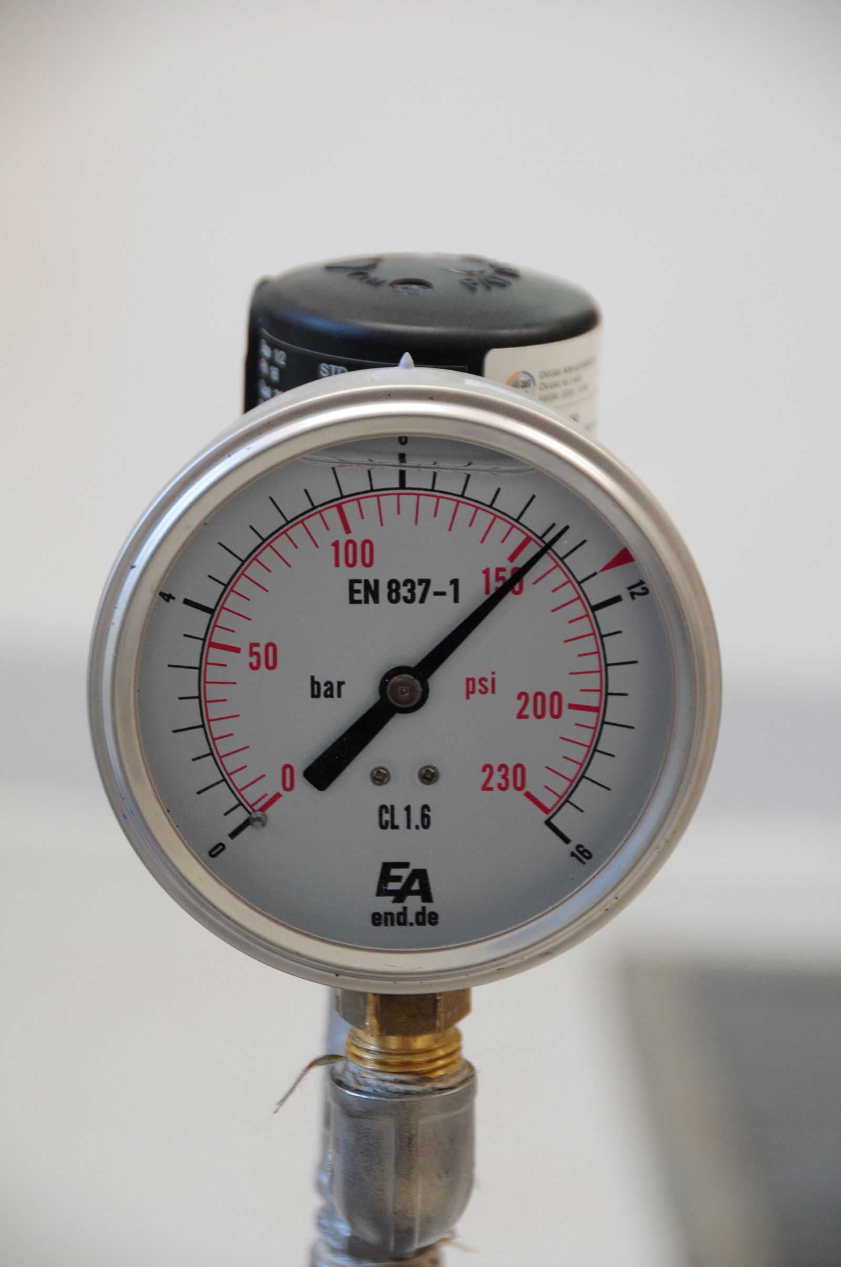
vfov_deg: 13.1
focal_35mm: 158
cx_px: 420
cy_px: 634
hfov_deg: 8.7
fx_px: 5533
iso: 720
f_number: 5.3
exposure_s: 1/30
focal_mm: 105
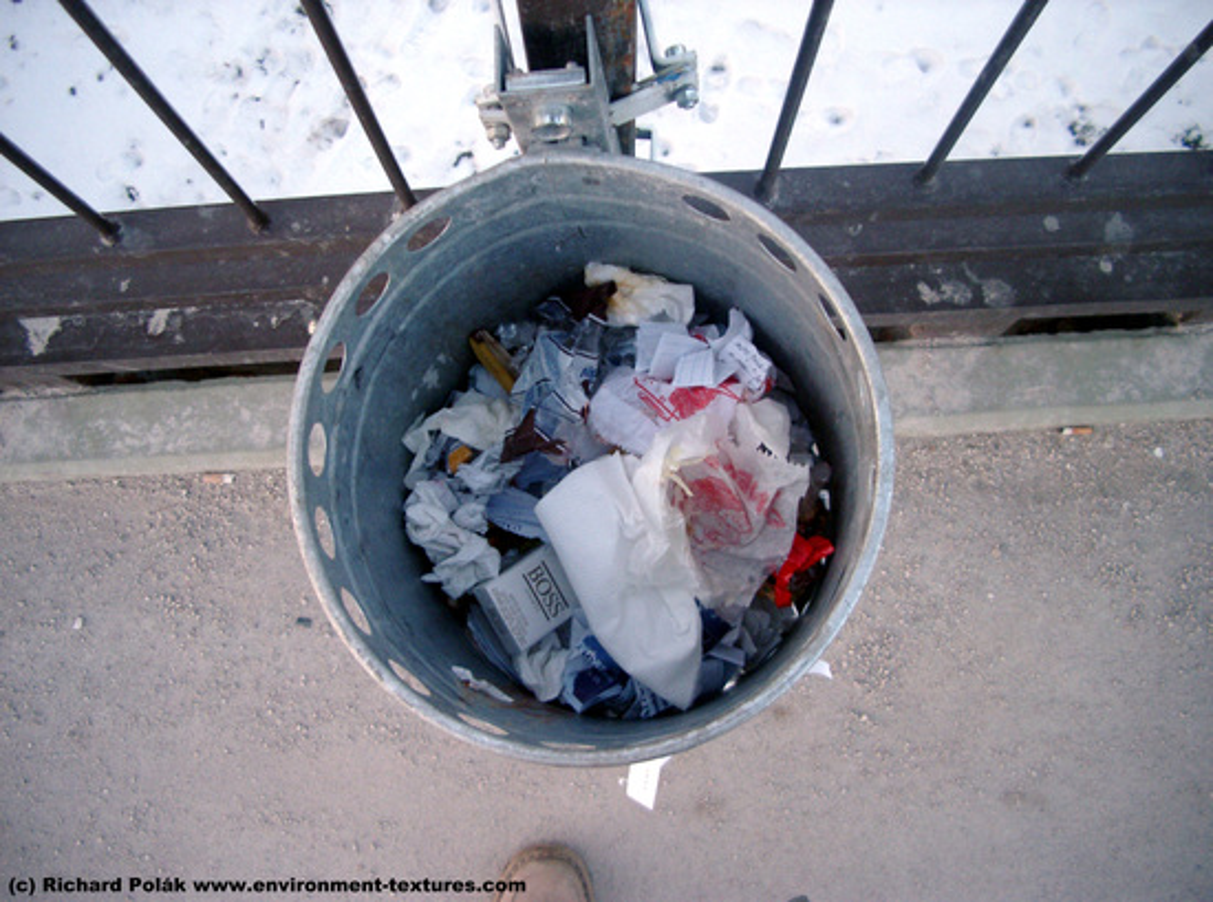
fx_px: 1293
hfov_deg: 50.3
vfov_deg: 38.5
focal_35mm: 37
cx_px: 606
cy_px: 451
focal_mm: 7.6
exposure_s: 1/125
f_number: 2.6
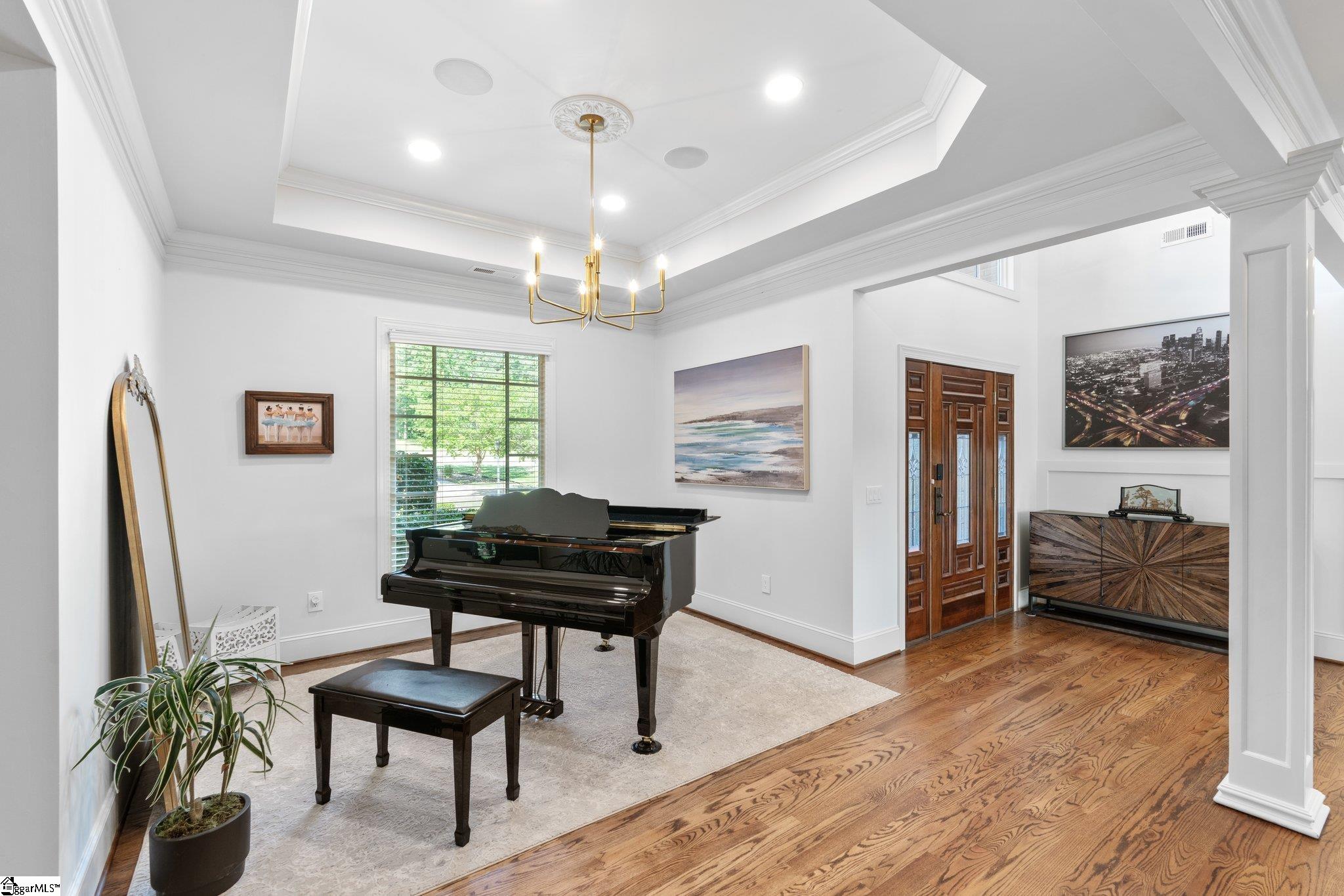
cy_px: 448
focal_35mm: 16
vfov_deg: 73.7
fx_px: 597
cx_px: 672
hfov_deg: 96.7
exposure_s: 1/1.67
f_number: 9
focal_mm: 16
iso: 200
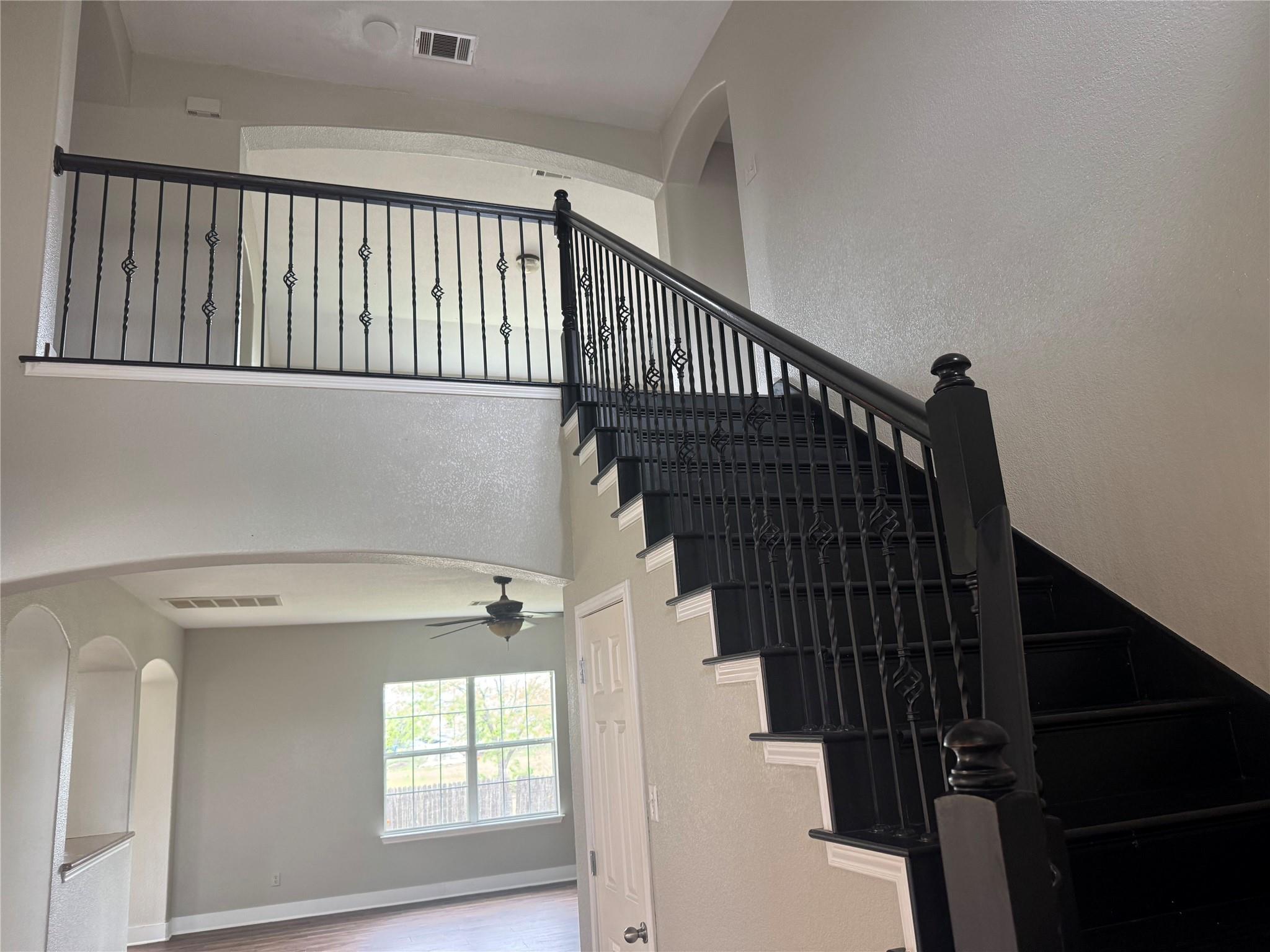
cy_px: 476
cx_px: 635
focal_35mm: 24
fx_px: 881
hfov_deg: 71.6
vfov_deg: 56.8
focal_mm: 6.76
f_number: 1.78
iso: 200
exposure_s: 1/113
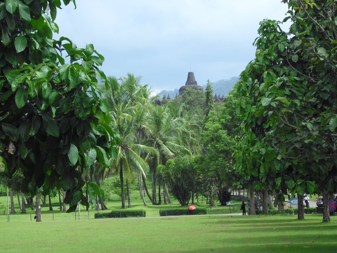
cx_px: 168
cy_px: 126
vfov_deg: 15.9
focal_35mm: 93
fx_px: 905
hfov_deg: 21.1
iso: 100
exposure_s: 1/400
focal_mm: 15.3
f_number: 4.7
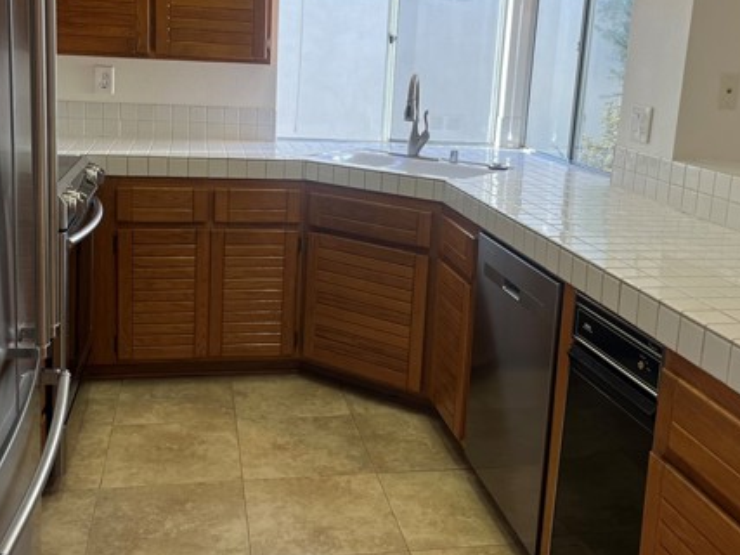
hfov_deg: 47.9
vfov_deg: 36.5
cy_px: 199
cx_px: 360
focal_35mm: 39
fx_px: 833
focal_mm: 5.1
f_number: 1.6
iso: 40
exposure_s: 1/120
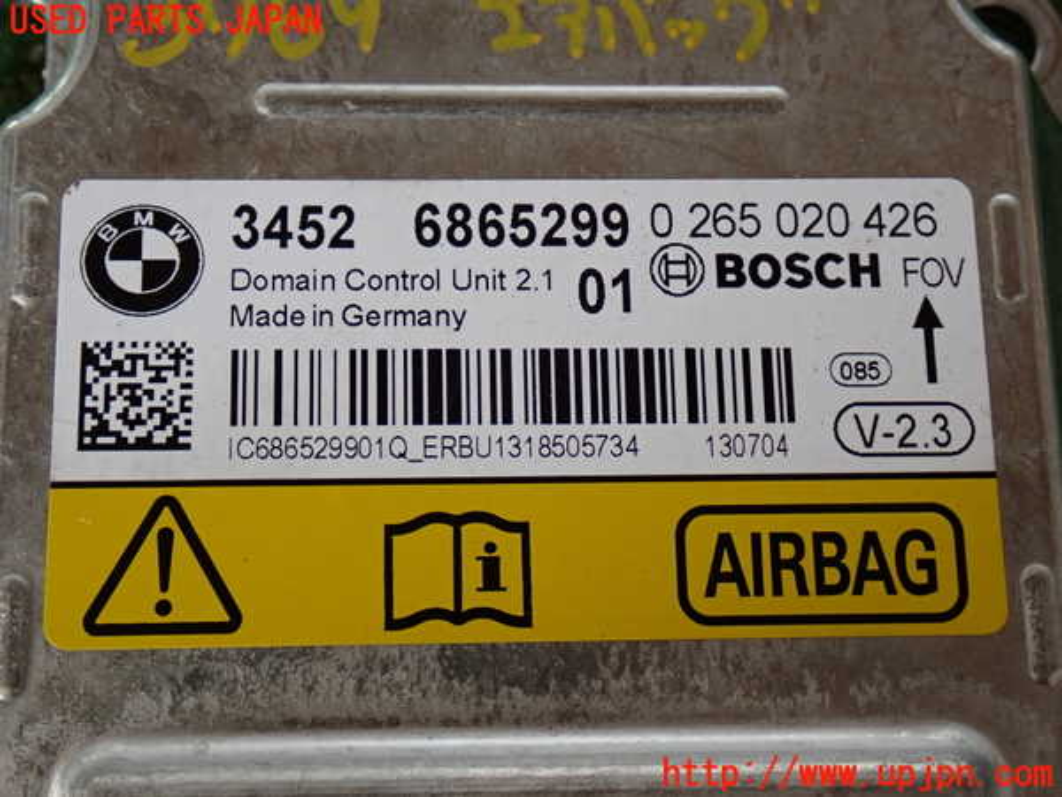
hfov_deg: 35.5
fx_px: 1657
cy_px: 398
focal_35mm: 54
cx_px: 531
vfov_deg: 27.0
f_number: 3.3
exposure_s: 1/50
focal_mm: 9.65
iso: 250
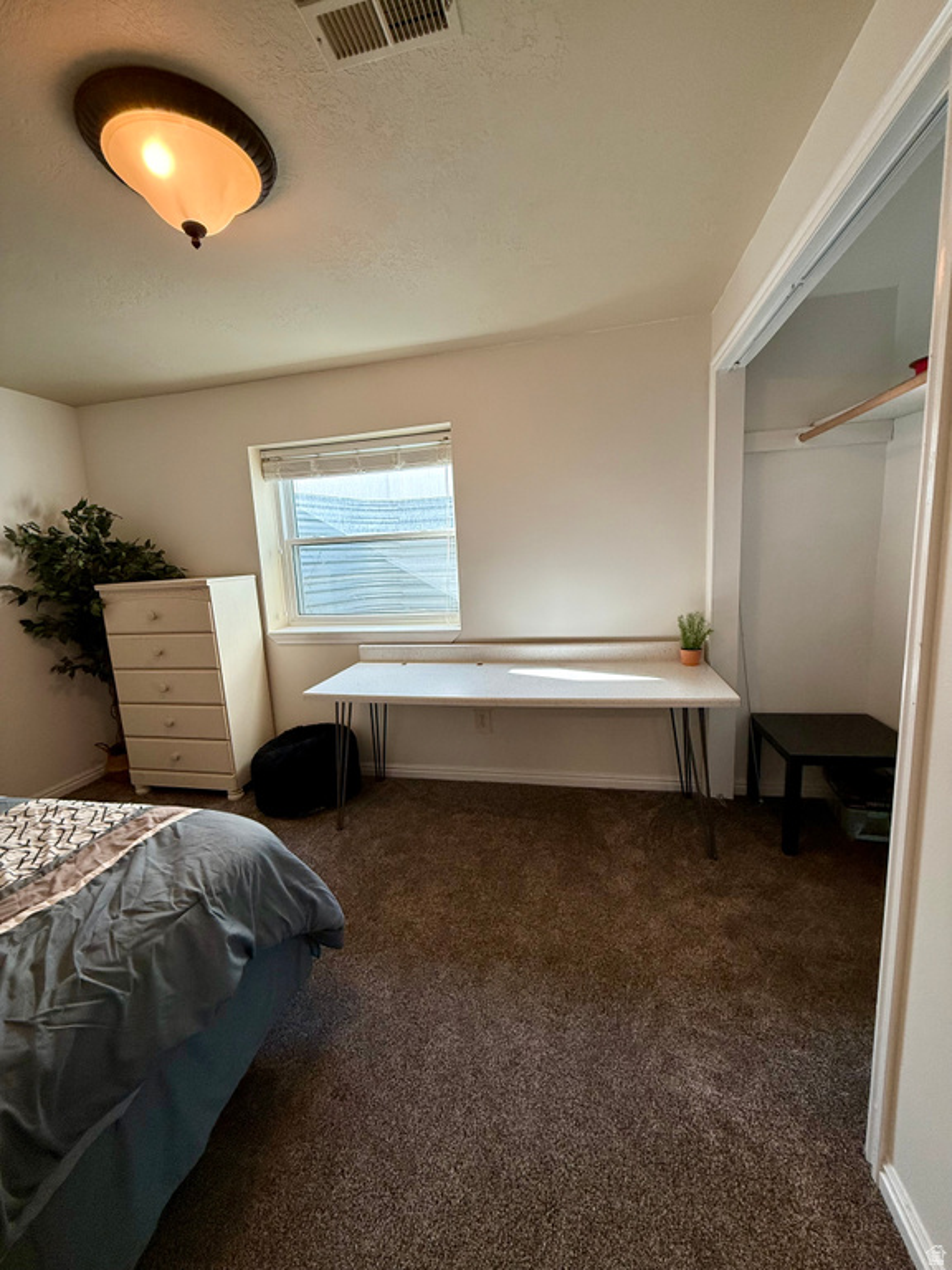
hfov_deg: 85.7
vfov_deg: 102.1
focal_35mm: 14
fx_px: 513
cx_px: 476
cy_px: 635
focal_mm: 2.22
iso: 125
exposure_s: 1/120
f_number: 2.2
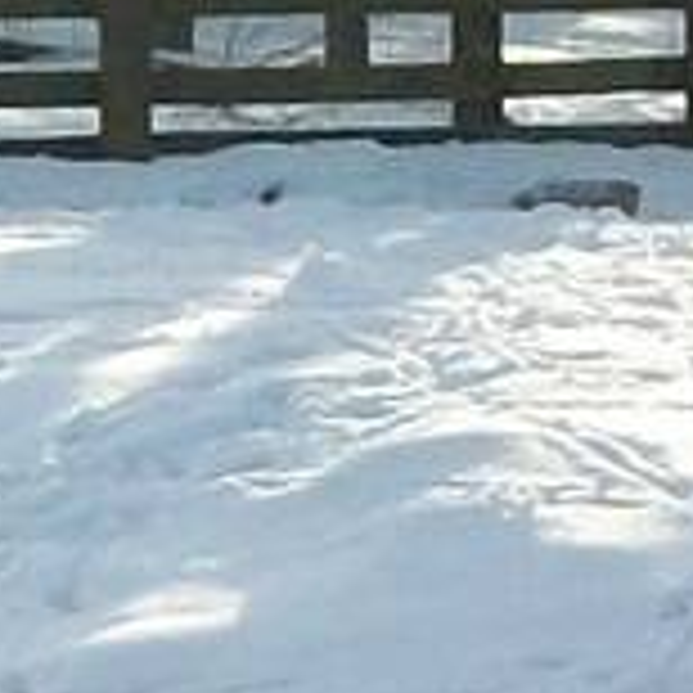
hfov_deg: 2.5
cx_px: -540
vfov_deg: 2.5
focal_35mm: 709
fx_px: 16059
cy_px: 536
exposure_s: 1/500
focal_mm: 13.7
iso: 195
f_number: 4.6
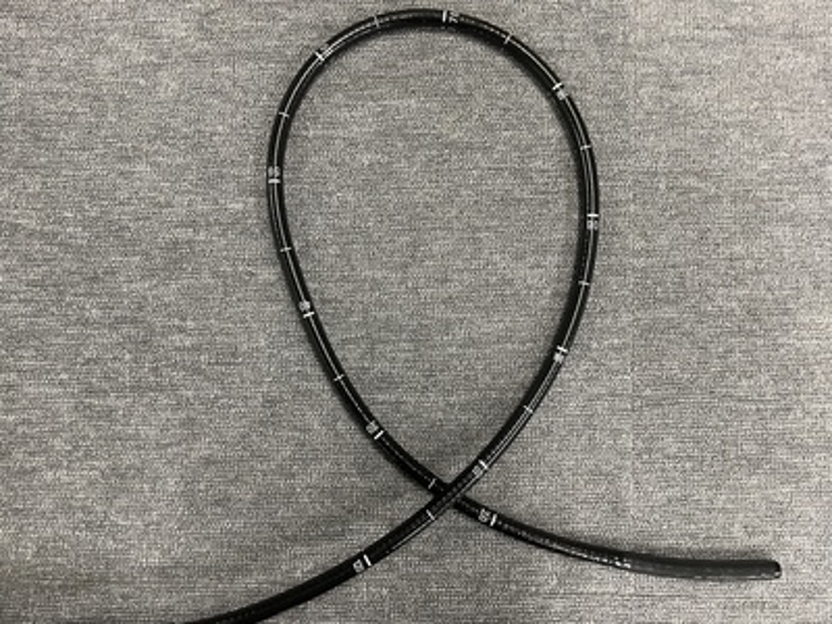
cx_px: 416
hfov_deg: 67.3
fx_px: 625
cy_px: 312
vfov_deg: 53.1
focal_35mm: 26
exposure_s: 1/60
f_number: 1.6
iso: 200
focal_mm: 4.2
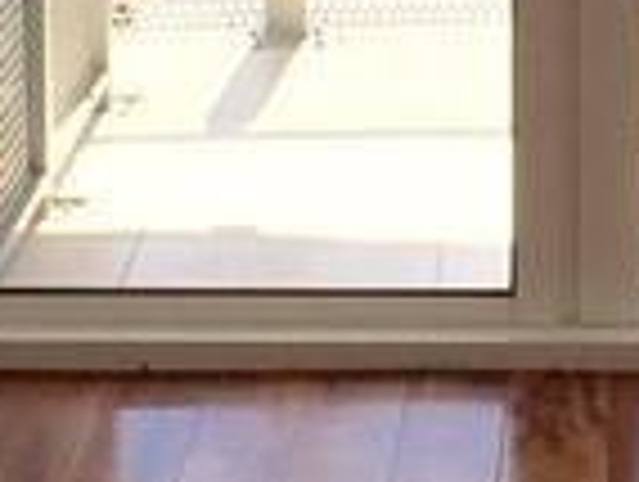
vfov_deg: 7.0
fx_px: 3865
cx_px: 688
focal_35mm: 209
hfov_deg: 9.4
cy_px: -207
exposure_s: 1/319
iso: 32
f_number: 2.2
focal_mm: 4.15
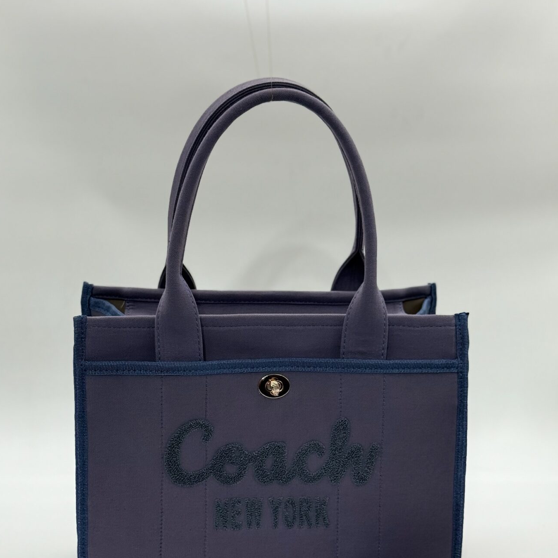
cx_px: 279
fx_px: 1040
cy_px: 364
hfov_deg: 30.0
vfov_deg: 29.9
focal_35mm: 57
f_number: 1.78
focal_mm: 6.76
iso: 80
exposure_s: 1/837
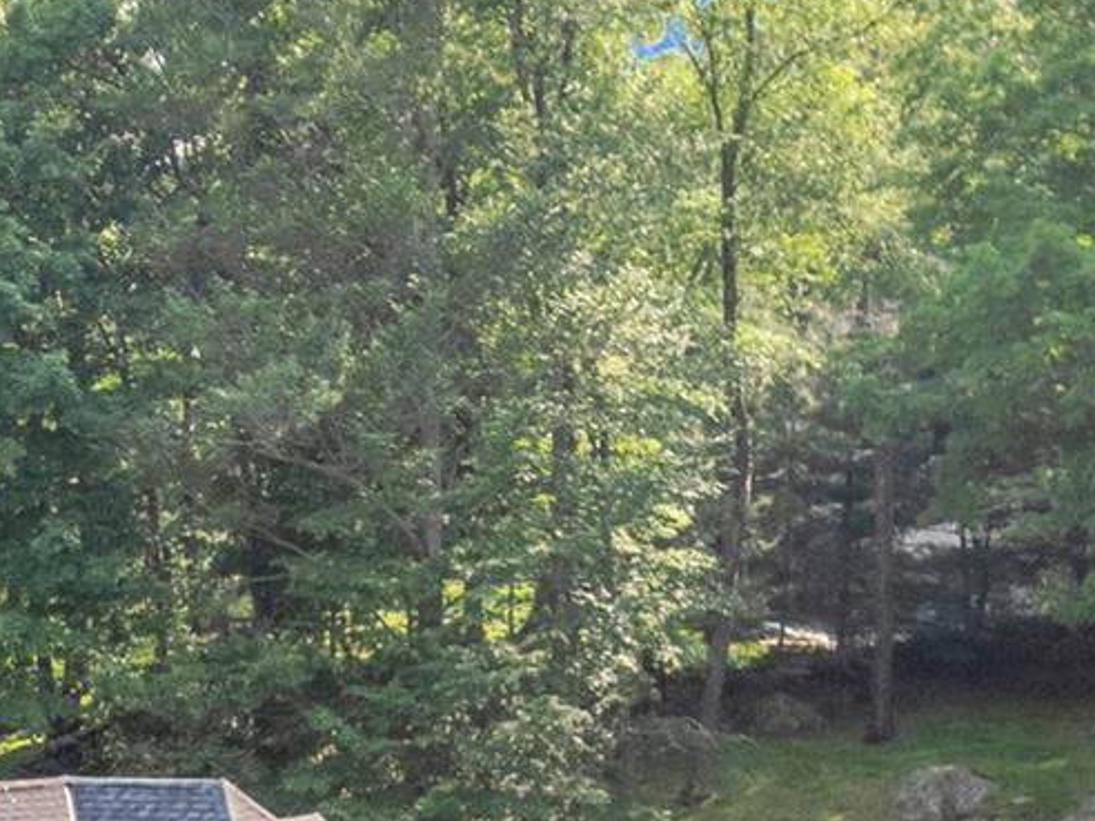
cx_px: -45
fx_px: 2784
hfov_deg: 21.3
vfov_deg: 14.7
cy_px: 1485
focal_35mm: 88
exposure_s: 1/730
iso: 120
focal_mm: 8.38
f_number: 2.8
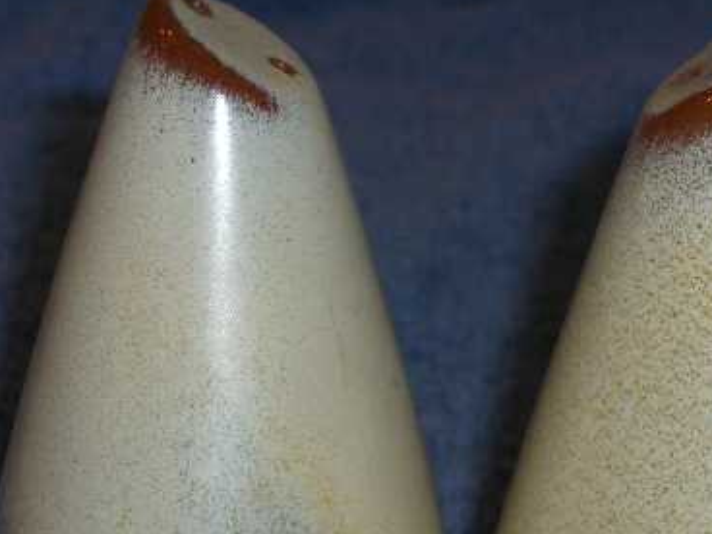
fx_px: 4073
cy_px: 445
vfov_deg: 7.5
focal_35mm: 198
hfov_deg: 10.0
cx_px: 426
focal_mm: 23.7
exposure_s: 1/30
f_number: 10.8
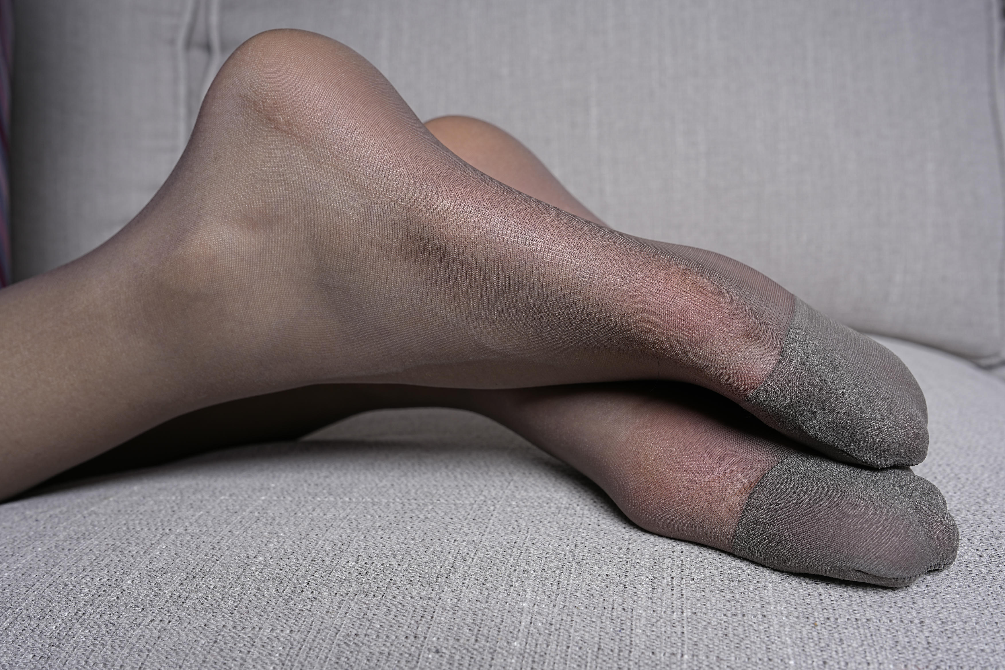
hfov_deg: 53.1
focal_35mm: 36
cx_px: 502
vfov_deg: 36.9
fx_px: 1005
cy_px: 335
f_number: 10
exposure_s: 1/125
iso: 100
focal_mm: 36
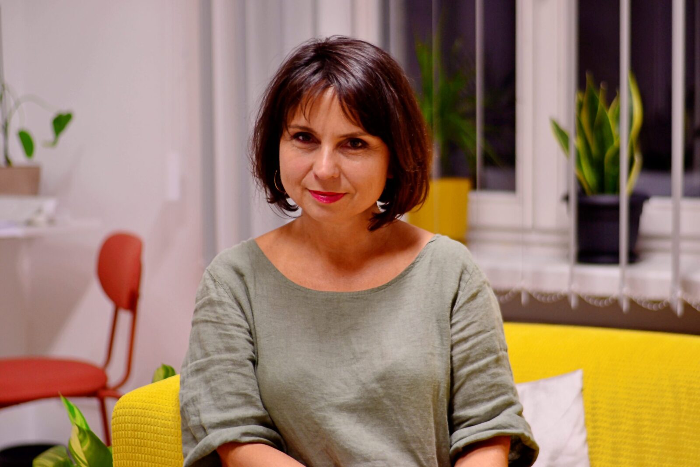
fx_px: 1458
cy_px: 234
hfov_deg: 27.0
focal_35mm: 75
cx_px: 350
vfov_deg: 18.2
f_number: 1.8
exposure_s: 1/100
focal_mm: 50
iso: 400
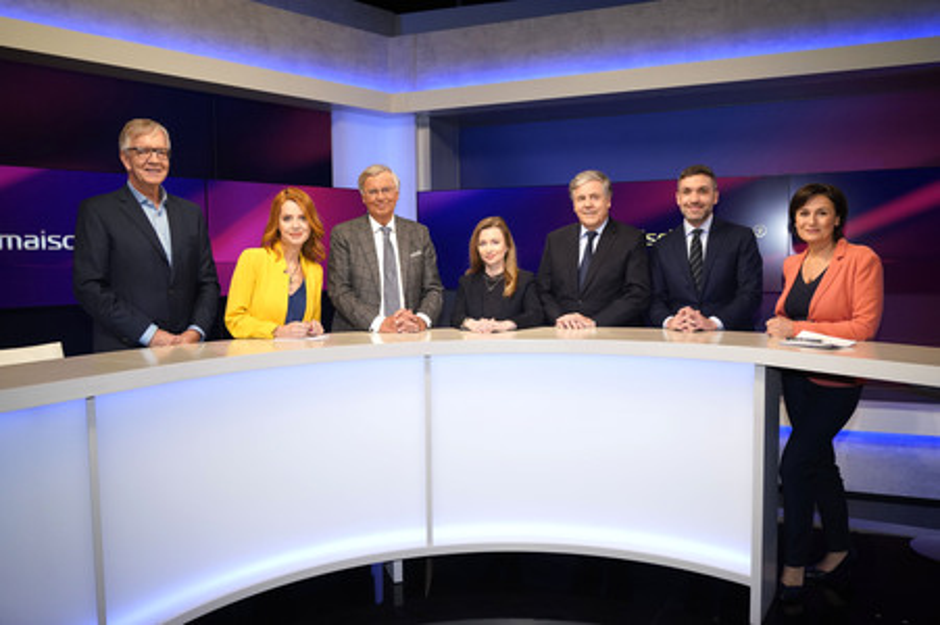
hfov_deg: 65.5
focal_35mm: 28
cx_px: 470
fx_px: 731
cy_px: 312
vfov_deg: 46.3
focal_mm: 28
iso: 2000
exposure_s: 1/160
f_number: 5
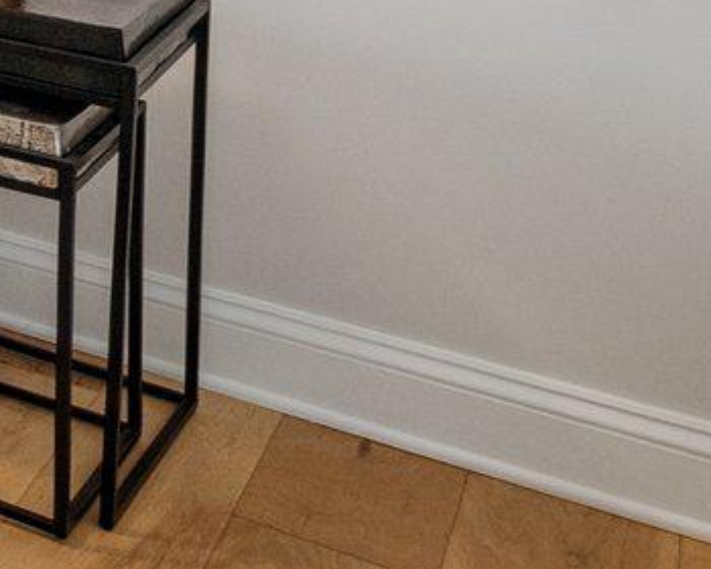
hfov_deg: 12.6
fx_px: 1620
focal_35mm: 77
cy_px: -470
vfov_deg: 16.5
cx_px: -1268
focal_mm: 14
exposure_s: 1/125
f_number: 7.1
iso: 640
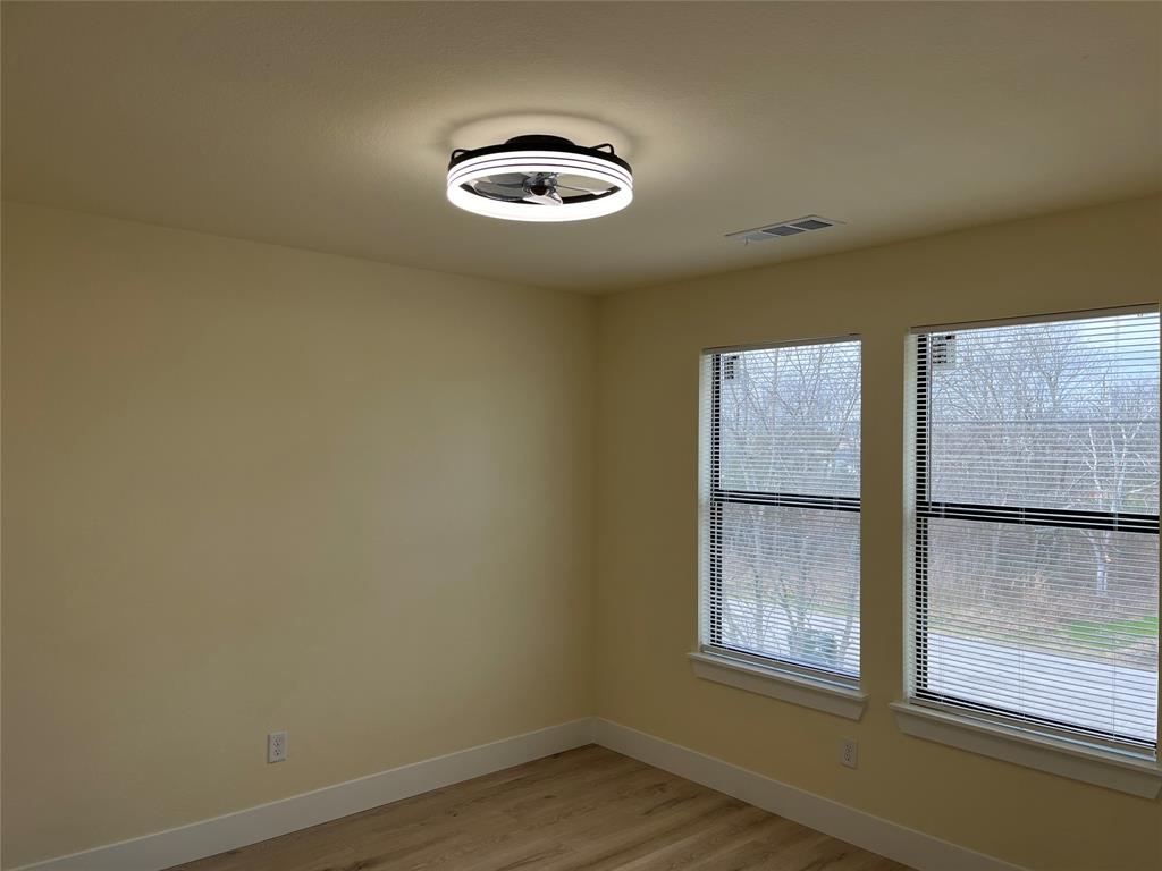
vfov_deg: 53.1
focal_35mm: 26
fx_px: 873
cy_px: 436
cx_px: 581
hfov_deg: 67.3
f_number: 1.6
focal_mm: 5.1
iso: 40
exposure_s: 1/167
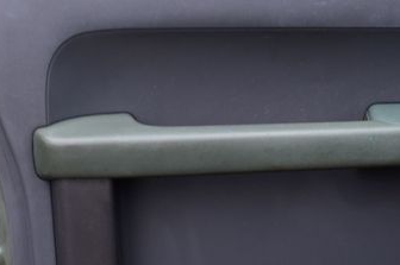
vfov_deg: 16.4
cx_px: 310
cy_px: 158
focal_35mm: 83
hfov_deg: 24.2
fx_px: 920
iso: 450
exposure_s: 1/15
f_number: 6.3
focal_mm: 29
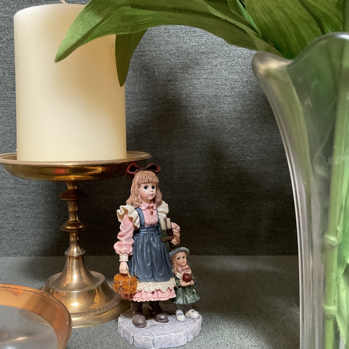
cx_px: 118
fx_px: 422
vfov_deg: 44.9
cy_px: 171
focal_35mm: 37
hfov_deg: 44.3
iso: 250
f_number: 1.8
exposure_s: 1/60
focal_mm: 3
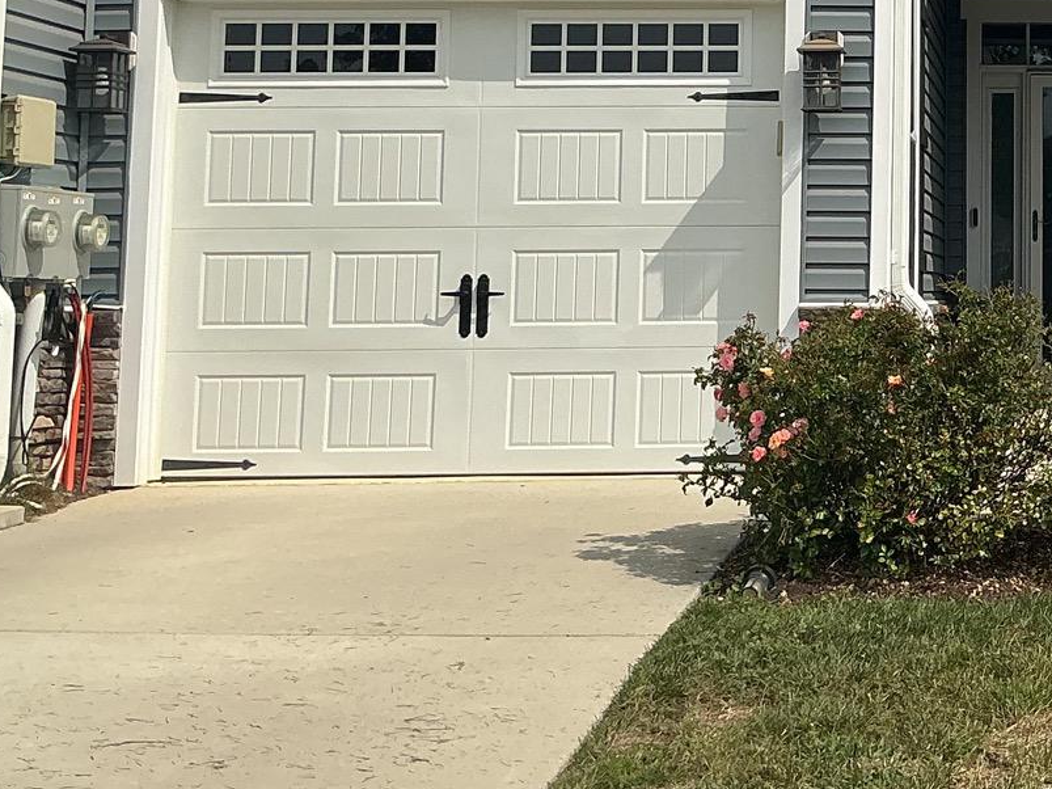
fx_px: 2249
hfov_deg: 24.8
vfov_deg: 19.4
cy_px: 34
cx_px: 1115
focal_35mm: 74
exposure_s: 1/2667
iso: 25
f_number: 1.8
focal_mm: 3
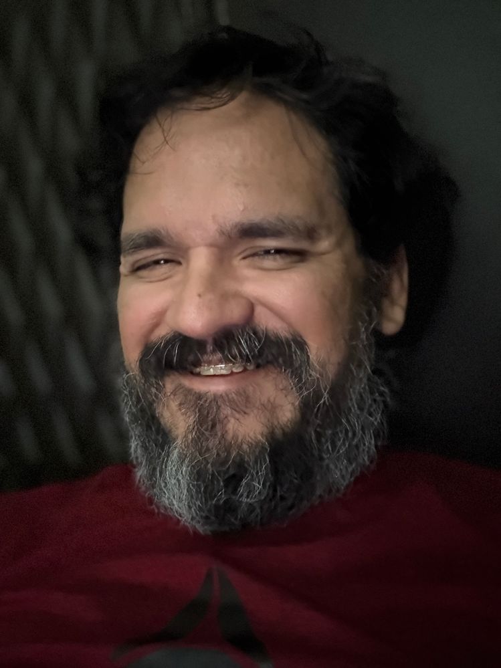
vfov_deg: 60.0
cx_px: 250
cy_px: 334
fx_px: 579
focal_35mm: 30
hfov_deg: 46.8
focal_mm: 2.69
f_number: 1.9
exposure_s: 1/15
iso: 2000
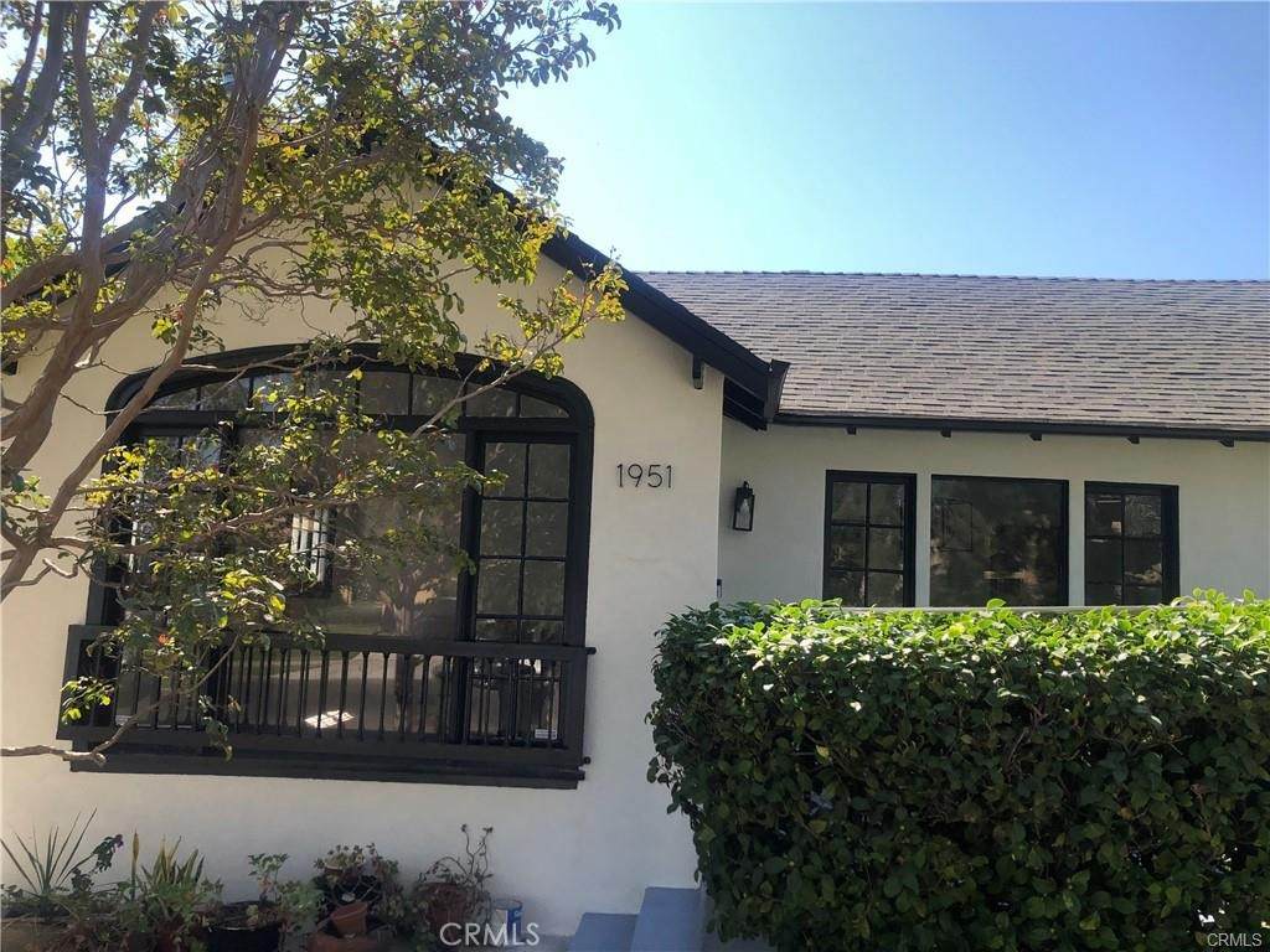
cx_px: 635
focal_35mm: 28
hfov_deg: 63.4
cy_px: 476
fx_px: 1027
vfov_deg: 49.7
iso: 20
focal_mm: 3.99
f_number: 1.8
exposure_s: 1/941
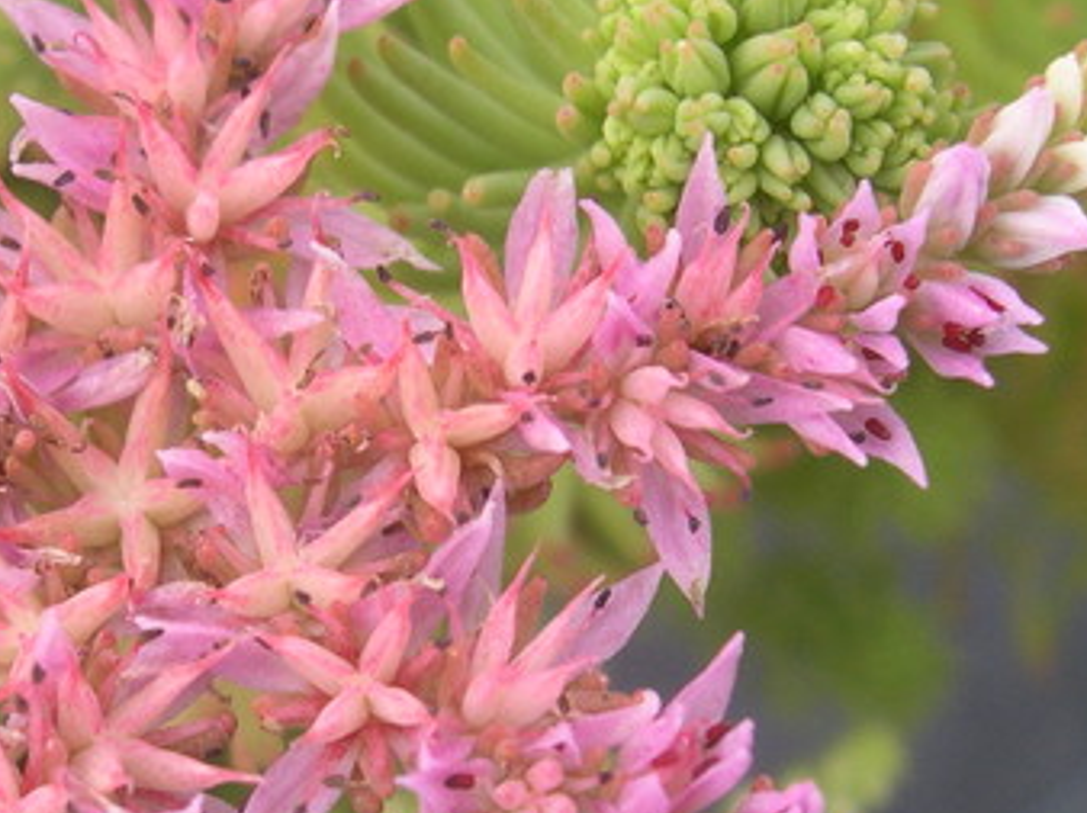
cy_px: 488
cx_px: 248
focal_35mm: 90
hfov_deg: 21.6
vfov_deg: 16.4
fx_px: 2824
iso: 100
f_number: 2.8
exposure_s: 1/371
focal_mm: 8
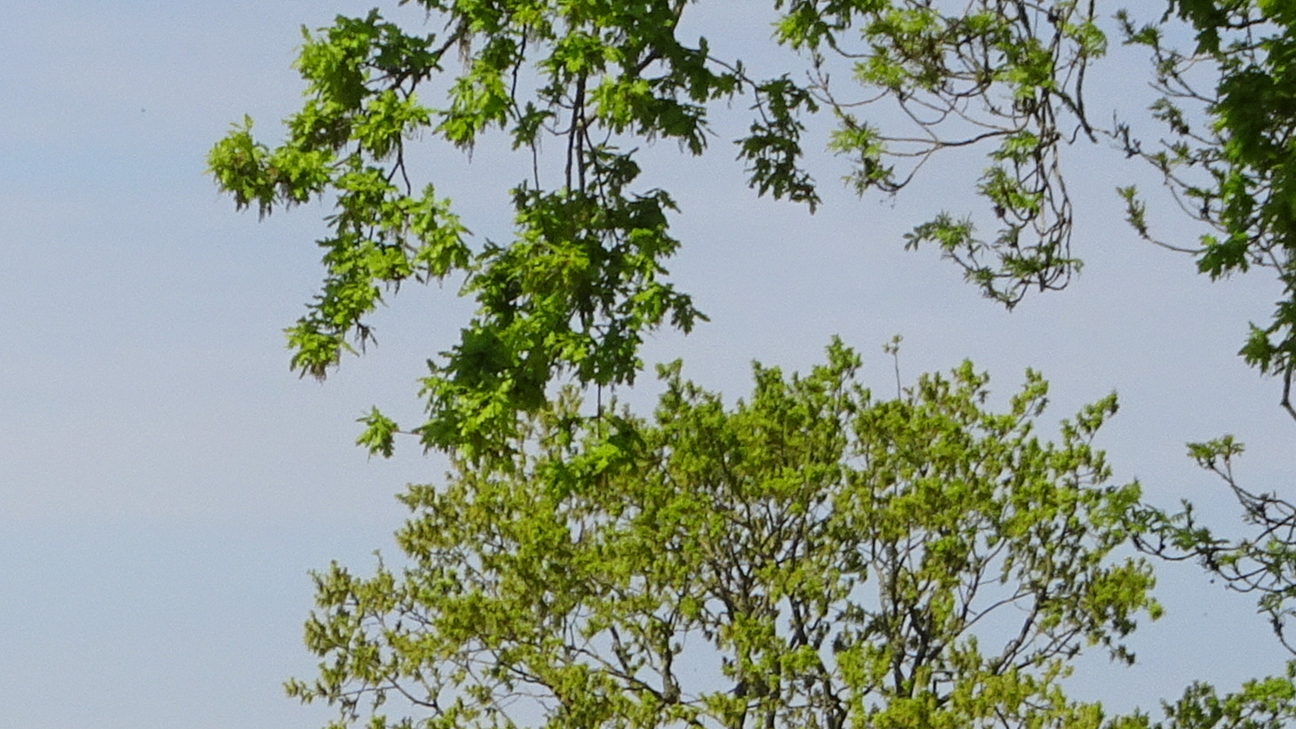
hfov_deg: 7.1
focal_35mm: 303
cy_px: 1345
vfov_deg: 4.0
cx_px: -275
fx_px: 10414
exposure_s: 1/500
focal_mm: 14.54
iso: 80
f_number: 5
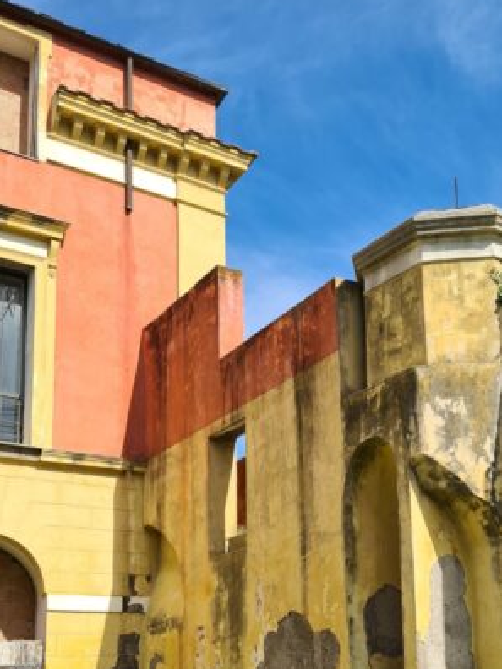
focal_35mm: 46
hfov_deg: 31.1
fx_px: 889
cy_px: 551
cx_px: 361
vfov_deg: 39.4
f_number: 1.8
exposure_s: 1/2312
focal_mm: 5.4
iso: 50
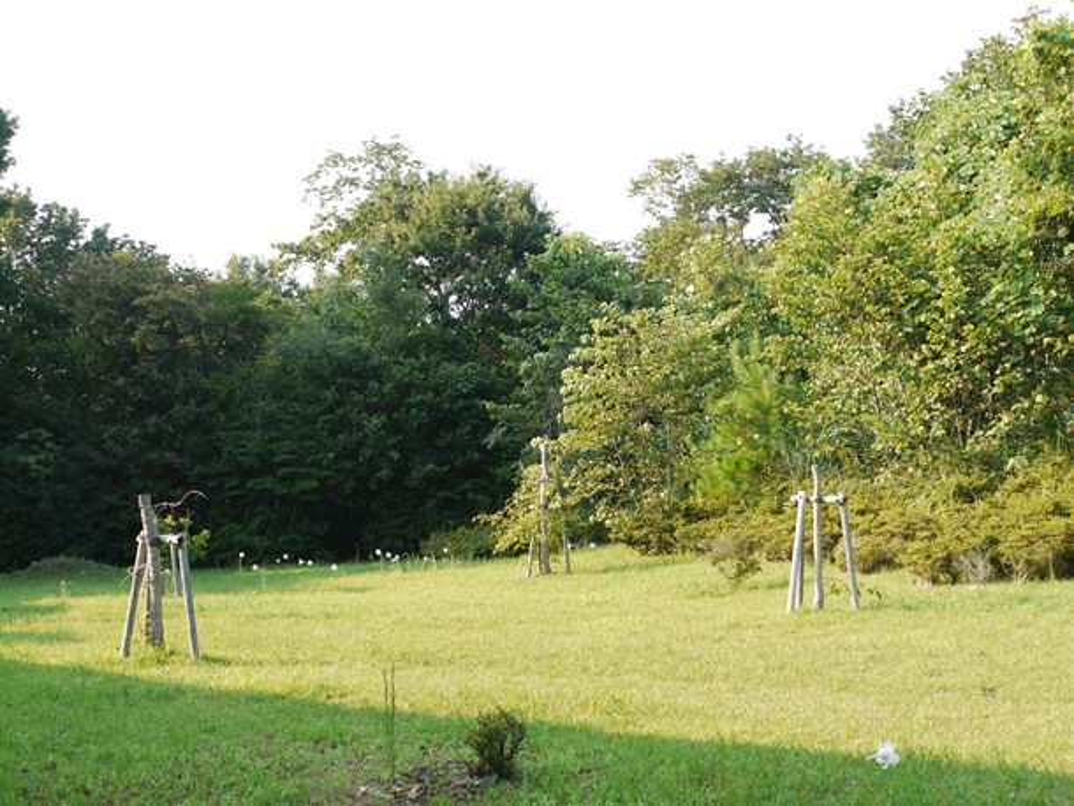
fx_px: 1490
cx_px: 537
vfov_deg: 30.3
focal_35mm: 48
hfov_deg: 39.6
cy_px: 403
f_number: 5.6
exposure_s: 1/100
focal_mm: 24
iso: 100
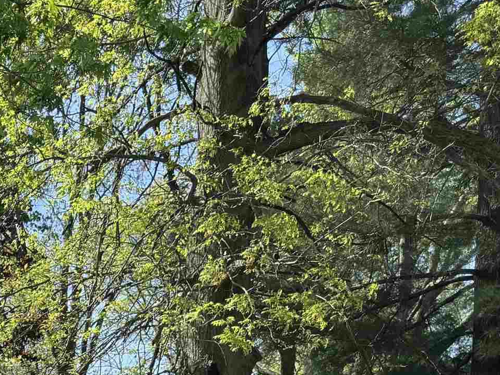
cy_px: 531
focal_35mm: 77
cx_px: -205
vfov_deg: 17.5
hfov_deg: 21.9
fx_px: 1112
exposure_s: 1/1456
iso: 80
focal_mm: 6.76
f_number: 1.78
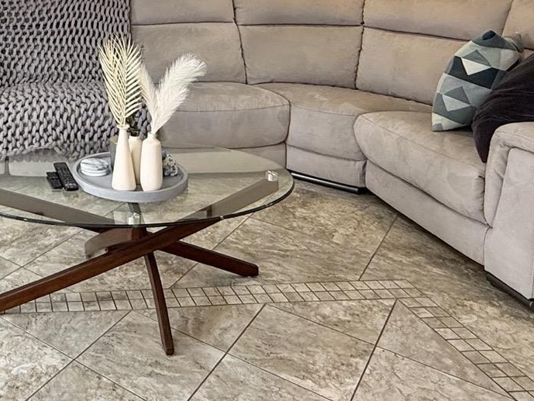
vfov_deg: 33.0
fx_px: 602
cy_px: -22
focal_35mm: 39
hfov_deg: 42.4
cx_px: 21
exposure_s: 1/120
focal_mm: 2.22
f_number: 2.2
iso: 200
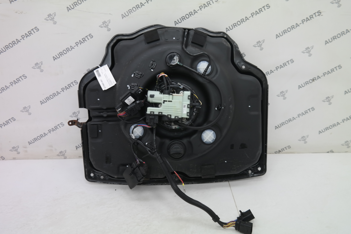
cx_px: 176
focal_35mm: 33
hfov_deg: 57.2
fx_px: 322
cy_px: 117
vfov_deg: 40.0
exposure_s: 1/40
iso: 400
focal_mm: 22
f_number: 4
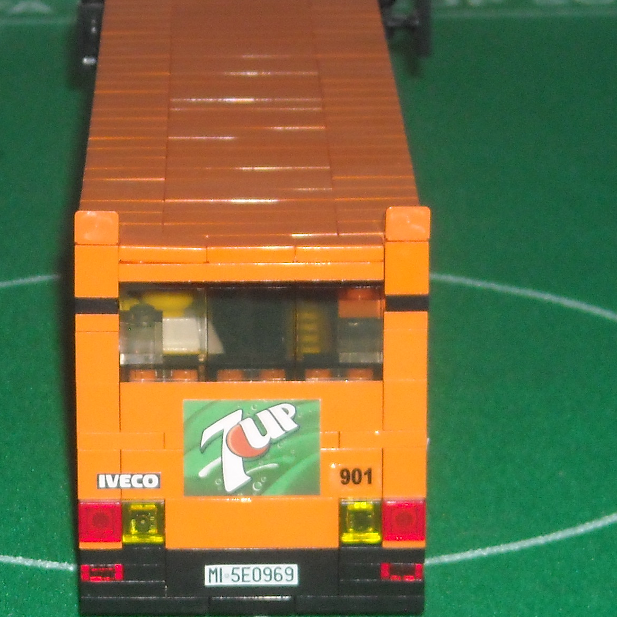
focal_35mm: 196
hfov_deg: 8.9
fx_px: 3952
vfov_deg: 8.9
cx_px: 177
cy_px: 362
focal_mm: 13.73
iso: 200
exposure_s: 1/125
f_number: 4.1
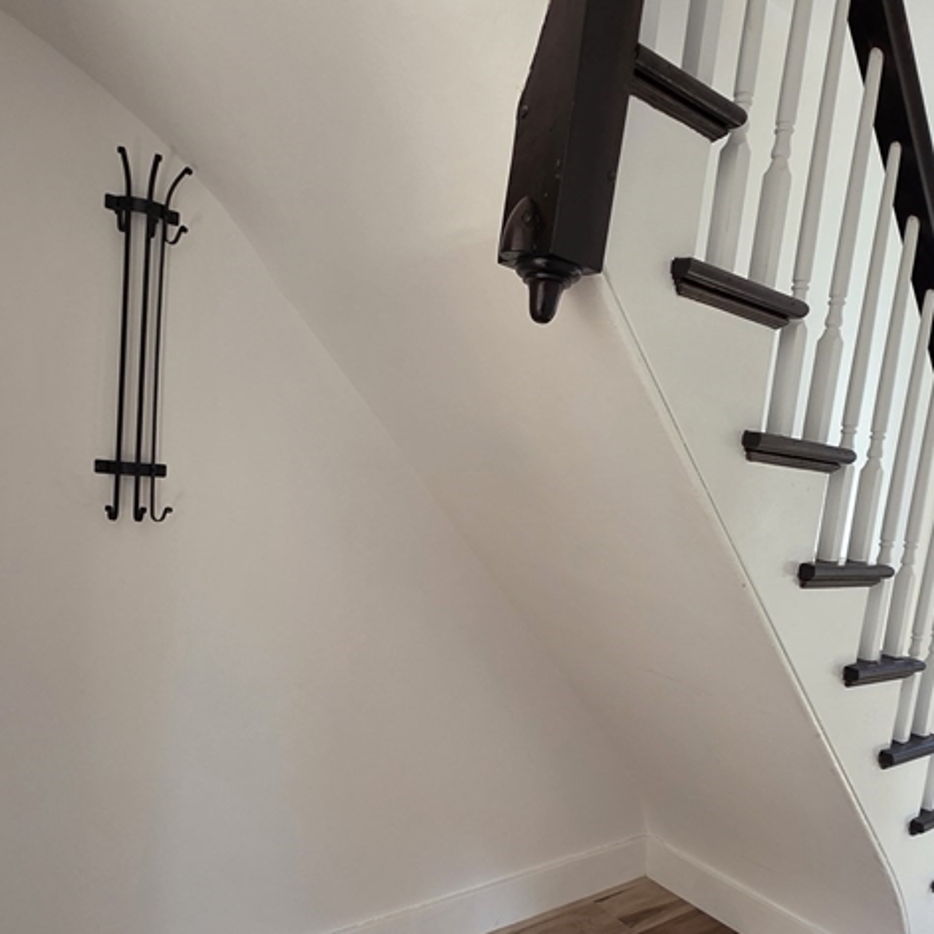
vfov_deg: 62.0
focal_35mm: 25
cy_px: 585
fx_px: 763
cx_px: 466
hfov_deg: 62.9
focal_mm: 2.2
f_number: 1.9
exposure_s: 1/120
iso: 125
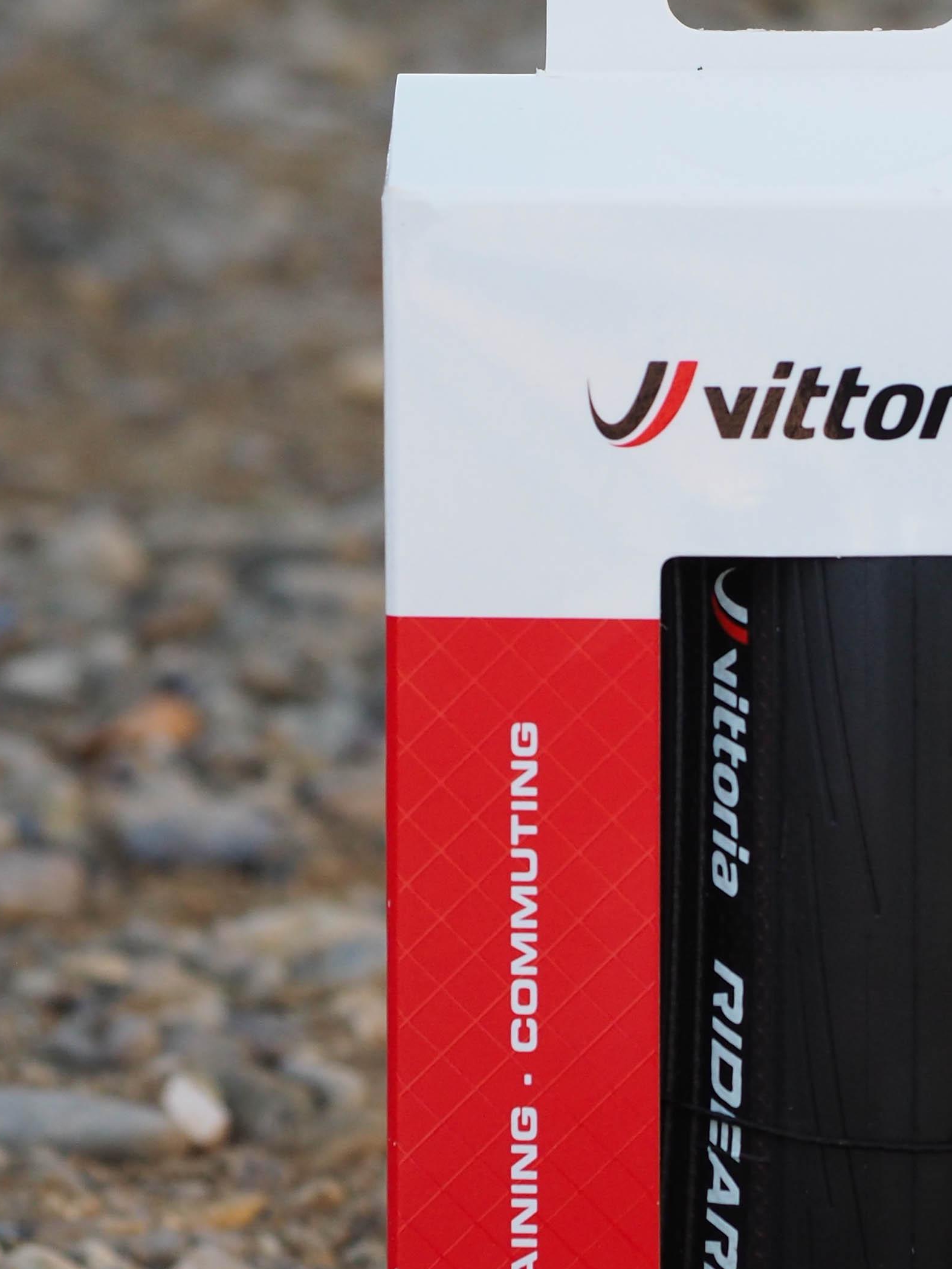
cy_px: 909
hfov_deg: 4.0
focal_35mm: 373
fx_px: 13678
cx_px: 710
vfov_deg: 5.3
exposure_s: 1/500
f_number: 6.3
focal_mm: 85
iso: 500
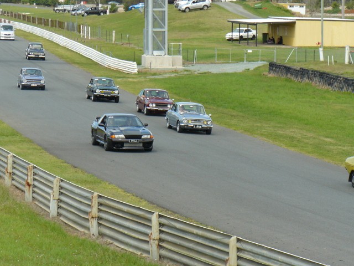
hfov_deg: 11.8
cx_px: 177
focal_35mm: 168
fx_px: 1718
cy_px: 133
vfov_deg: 8.8
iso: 100
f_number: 5.6
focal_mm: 28
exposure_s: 1/200
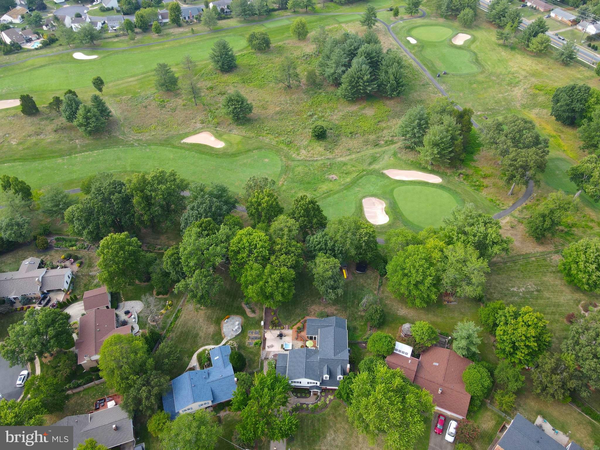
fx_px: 416
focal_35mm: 24
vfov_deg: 56.8
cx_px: 300
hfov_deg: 71.6
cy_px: 225
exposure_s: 1/100
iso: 100
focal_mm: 4.5
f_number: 2.8
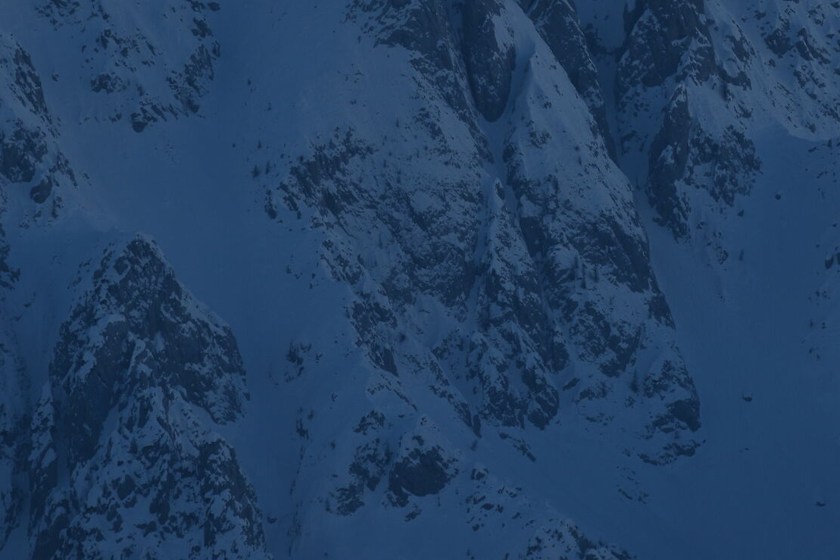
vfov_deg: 1.4
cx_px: 702
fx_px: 22722
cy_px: 15
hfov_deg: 2.1
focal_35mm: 974
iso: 100
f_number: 8
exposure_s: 1/800
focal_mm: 300
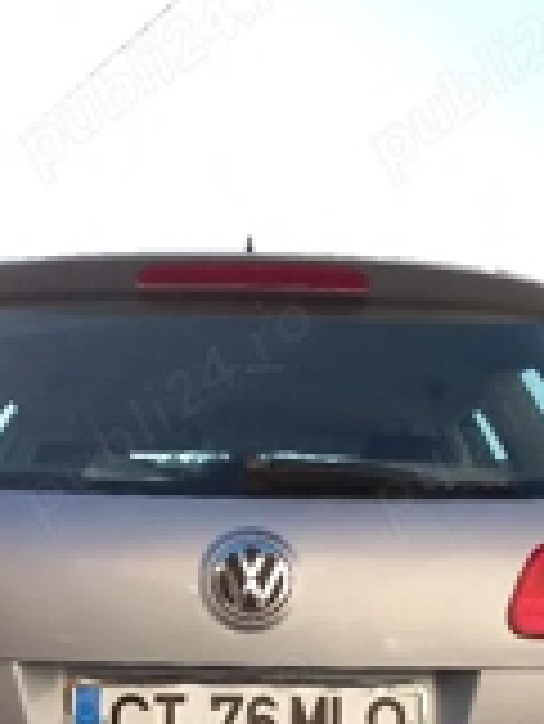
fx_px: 1402
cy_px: 814
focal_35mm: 67
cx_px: 256
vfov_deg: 26.5
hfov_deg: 22.0
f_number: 1.8
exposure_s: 1/227
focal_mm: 4
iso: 20
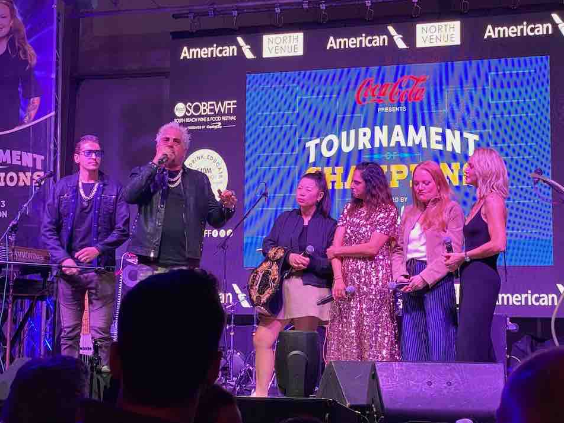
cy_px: 170
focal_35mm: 70
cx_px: 303
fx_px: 1140
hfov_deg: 27.8
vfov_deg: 21.0
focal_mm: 6
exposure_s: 1/60
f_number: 2
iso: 160
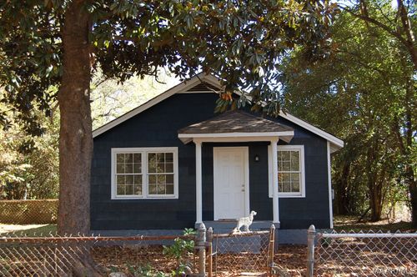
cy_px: 138
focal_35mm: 45
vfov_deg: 29.8
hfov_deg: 43.7
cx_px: 208
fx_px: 521
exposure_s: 1/125
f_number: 5.6
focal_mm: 30
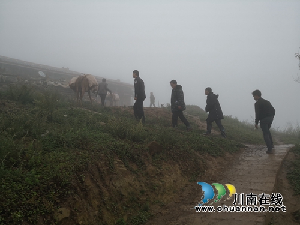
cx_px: 150
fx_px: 234
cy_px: 112
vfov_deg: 51.4
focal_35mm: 27
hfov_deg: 65.3
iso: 50
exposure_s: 1/1073
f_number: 1.6
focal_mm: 3.95
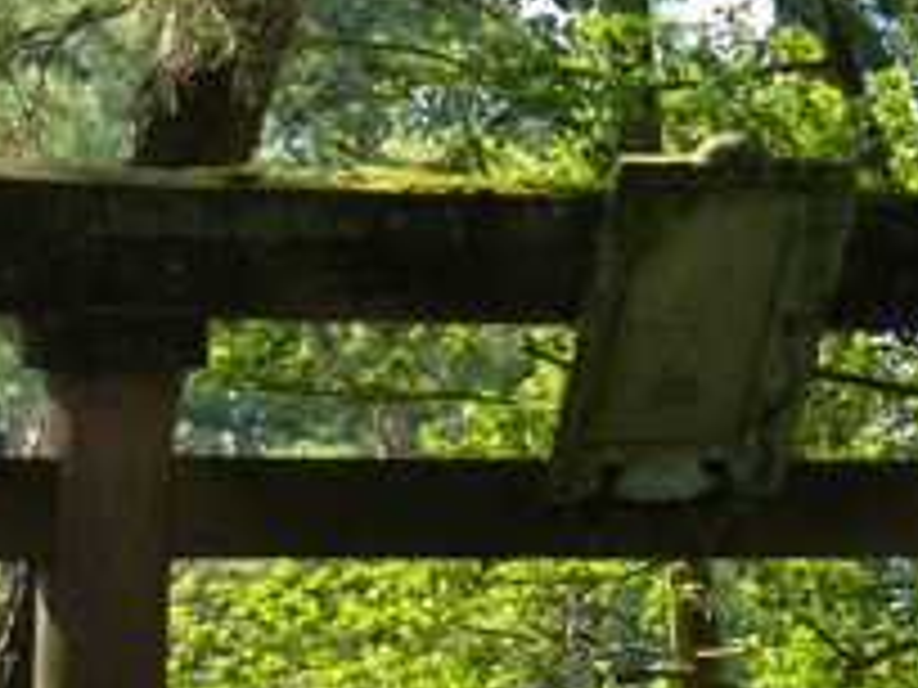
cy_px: 967
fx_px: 5887
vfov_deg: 6.6
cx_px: 1490
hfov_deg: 8.7
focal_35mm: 222
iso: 250
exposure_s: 1/80
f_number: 8
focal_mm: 31
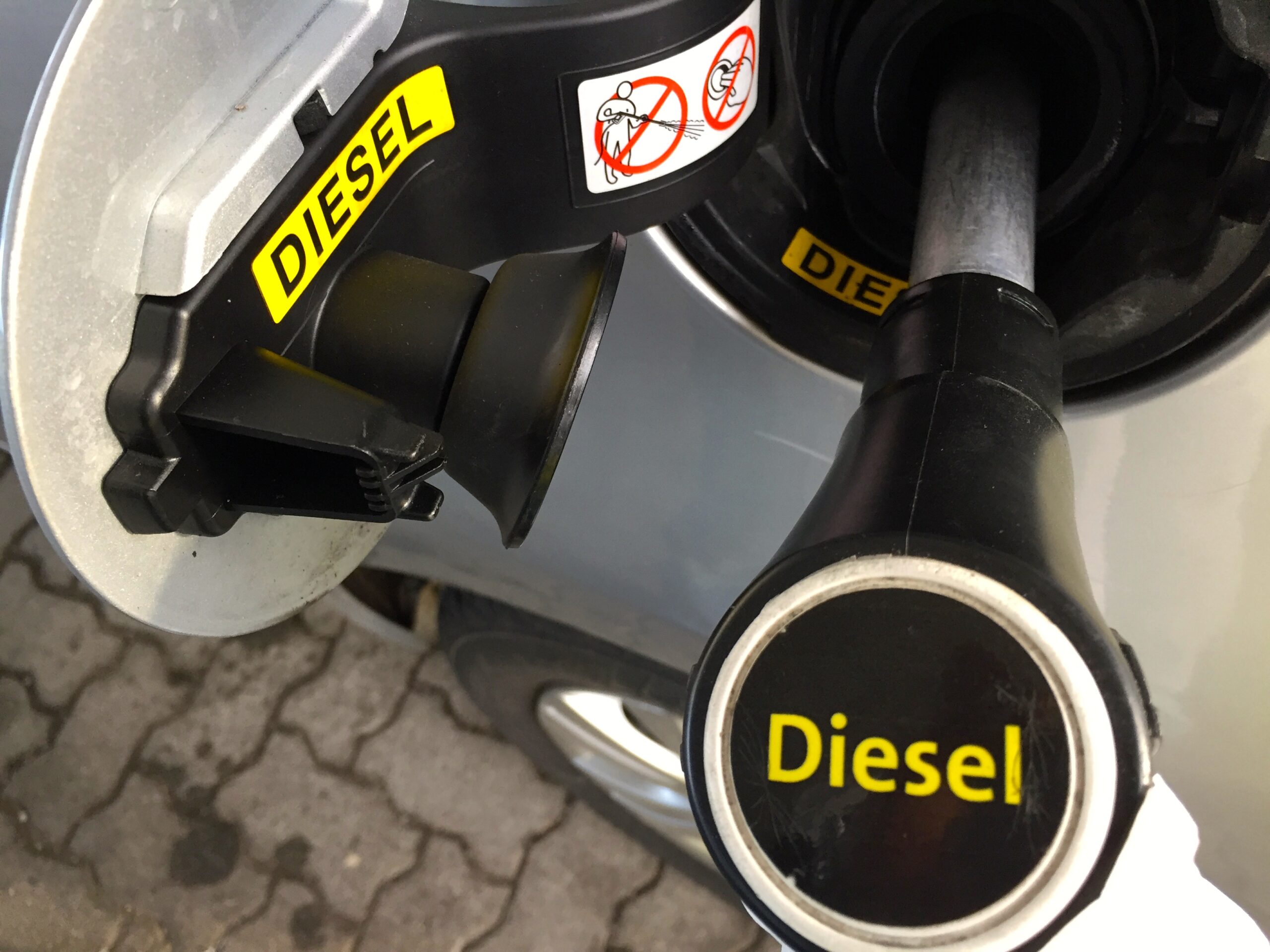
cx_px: 635
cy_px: 476
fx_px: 1064
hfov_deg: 61.7
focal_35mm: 29
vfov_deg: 48.2
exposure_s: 1/33
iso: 64
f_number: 2.2
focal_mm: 4.15
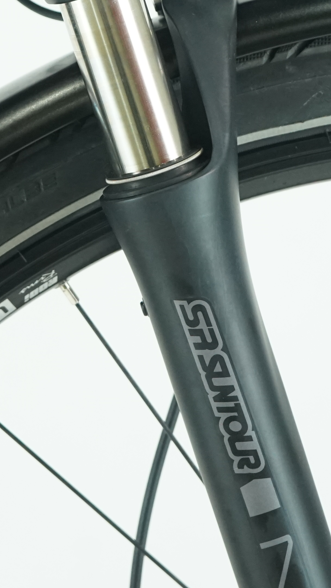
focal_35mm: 174
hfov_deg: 7.0
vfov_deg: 12.3
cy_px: 82
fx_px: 2715
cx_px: 45
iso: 2000
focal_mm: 60
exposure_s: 1/200
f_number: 5
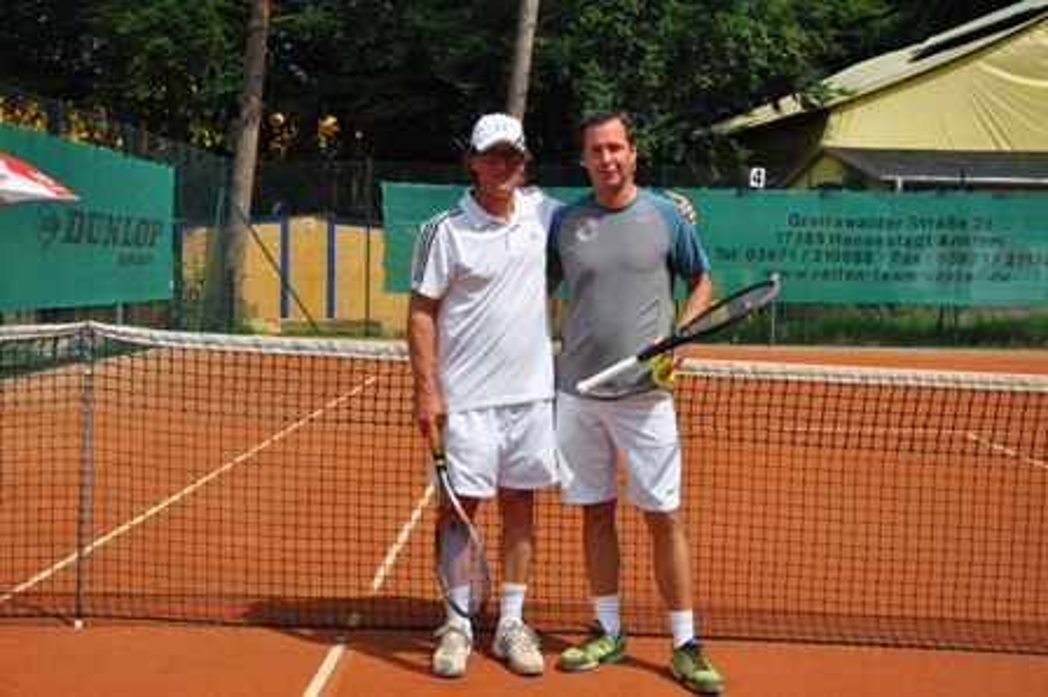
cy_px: 348
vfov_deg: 29.8
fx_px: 1309
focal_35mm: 45
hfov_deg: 43.6
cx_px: 524
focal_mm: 30
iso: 400
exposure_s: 1/1600
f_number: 7.1
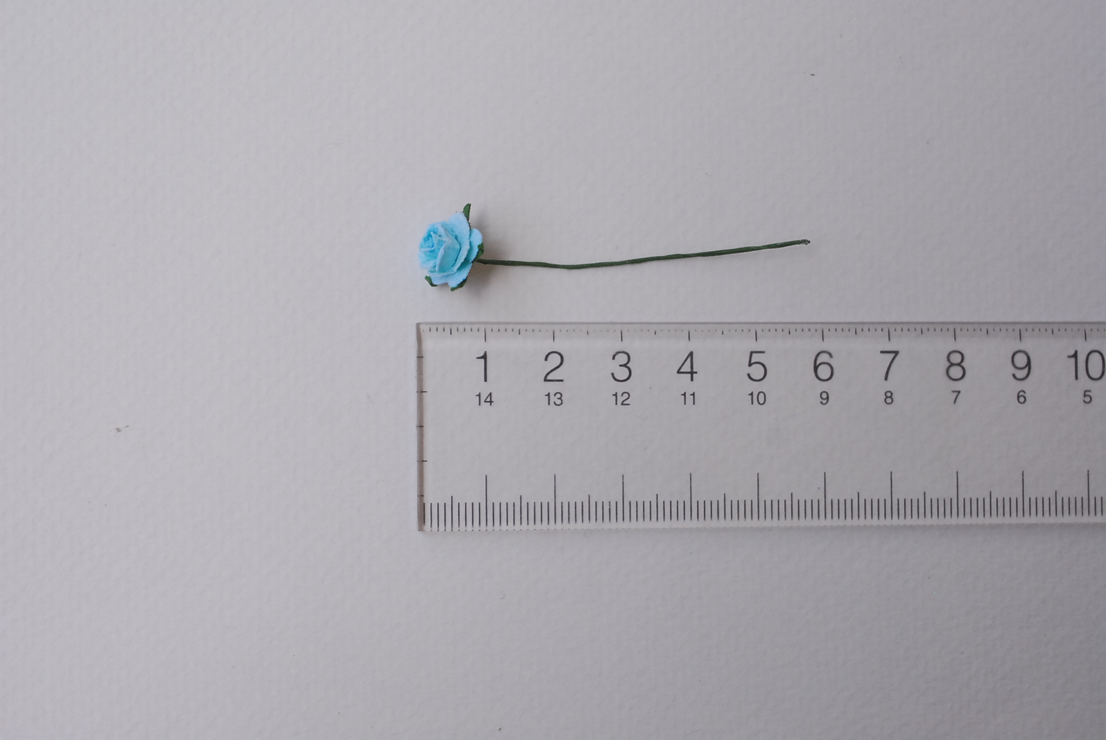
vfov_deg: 22.7
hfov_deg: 33.4
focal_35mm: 60
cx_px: 553
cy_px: 370
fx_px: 1846
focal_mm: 40
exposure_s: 1/100
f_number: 5.6
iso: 640
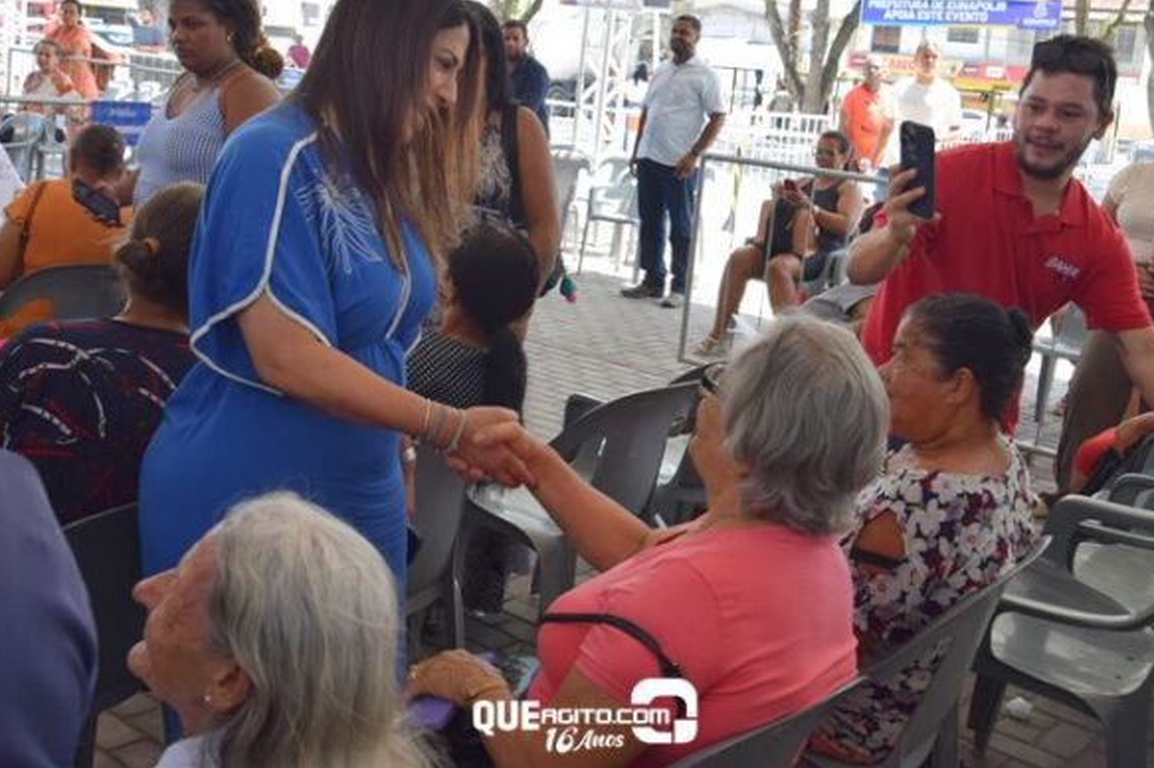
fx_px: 1346
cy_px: 281
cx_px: 582
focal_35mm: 42
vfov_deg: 31.7
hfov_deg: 46.4
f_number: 6.3
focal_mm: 22
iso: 400
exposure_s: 1/160
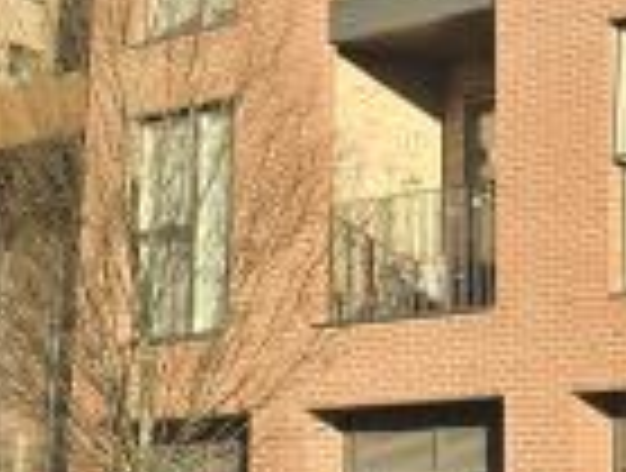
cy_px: -755
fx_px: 3064
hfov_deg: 11.7
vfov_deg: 8.0
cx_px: 320
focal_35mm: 169
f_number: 1.7
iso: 12
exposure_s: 1/267
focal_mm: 6.3
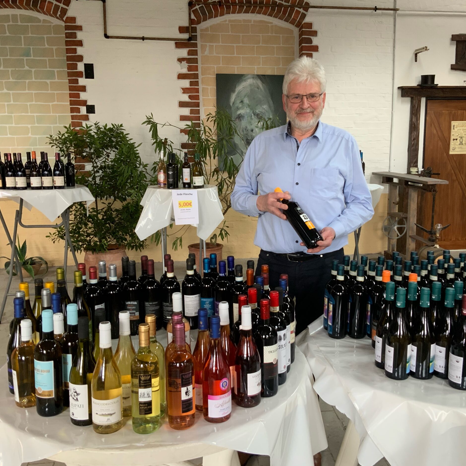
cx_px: 274
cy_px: 237
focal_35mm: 35
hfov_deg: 47.0
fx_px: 533
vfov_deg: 47.2
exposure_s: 1/60
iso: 64
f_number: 1.8
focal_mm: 3
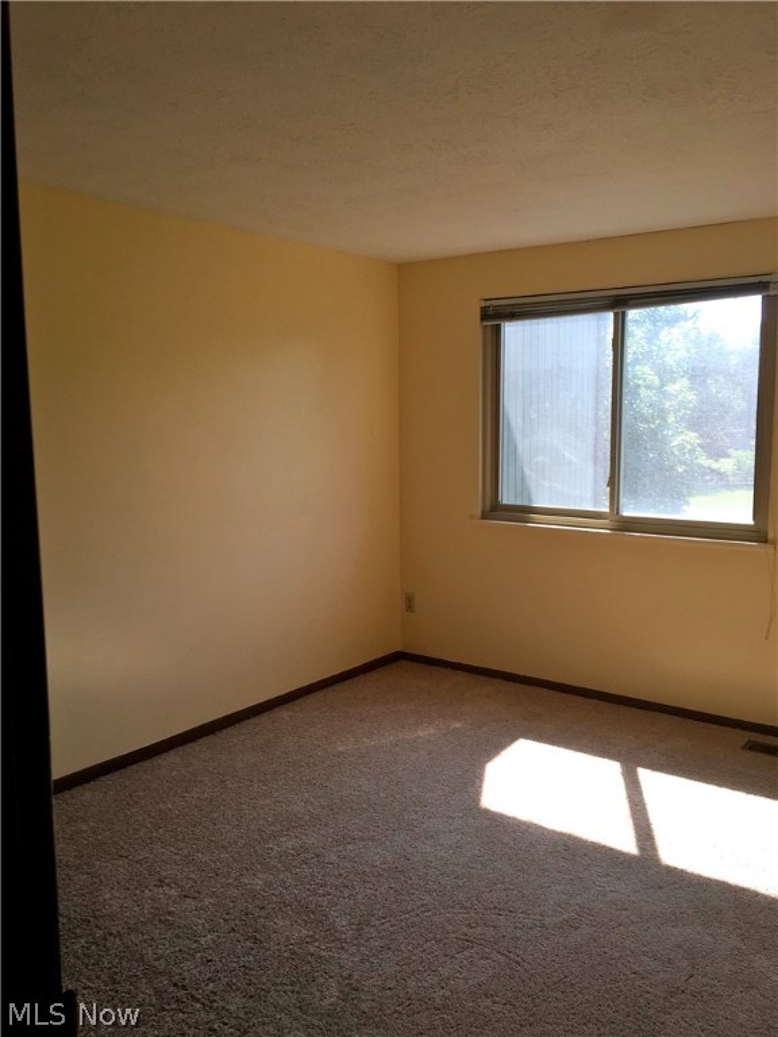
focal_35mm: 29
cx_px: 389
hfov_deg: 48.2
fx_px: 869
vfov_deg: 61.7
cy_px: 518
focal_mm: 4.15
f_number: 2.2
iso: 25
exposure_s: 1/145
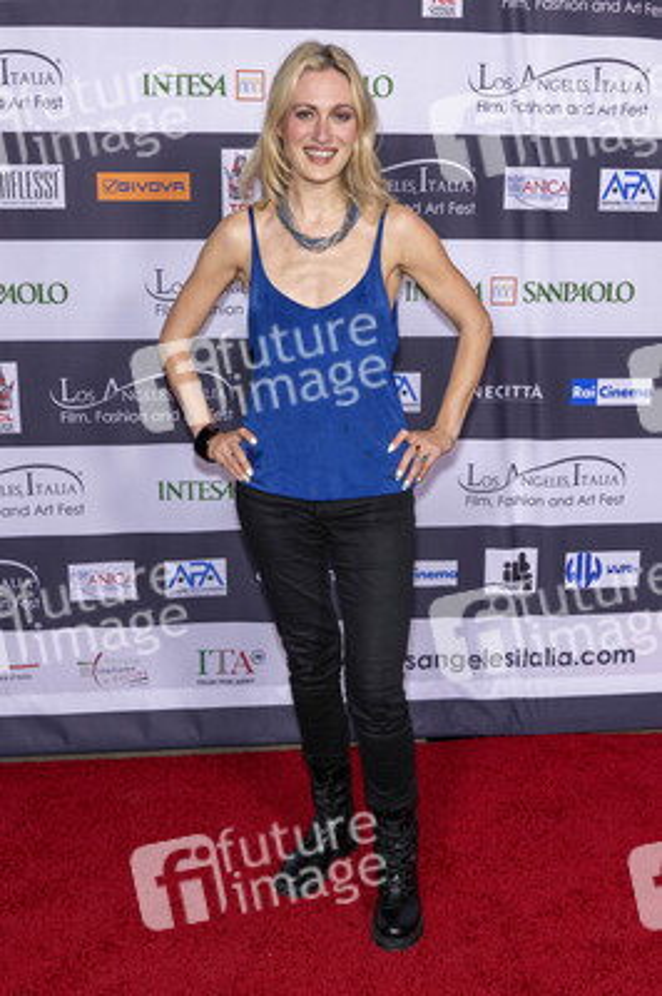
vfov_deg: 55.8
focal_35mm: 34
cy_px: 498
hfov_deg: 38.8
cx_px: 331
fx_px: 939
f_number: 5.6
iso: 800
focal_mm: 34
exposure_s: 1/200
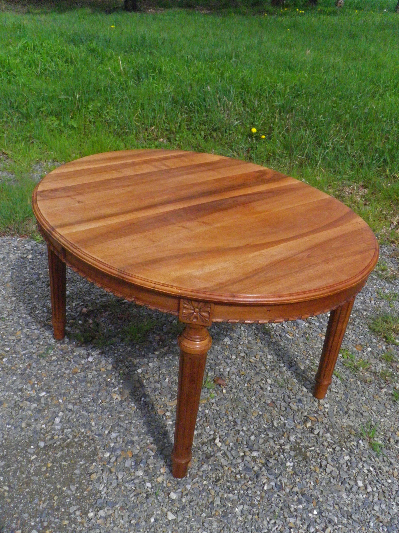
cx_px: 200
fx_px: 538
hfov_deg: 40.7
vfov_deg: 52.6
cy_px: 266
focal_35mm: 35
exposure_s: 1/1250
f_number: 6.3
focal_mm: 6.2
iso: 400
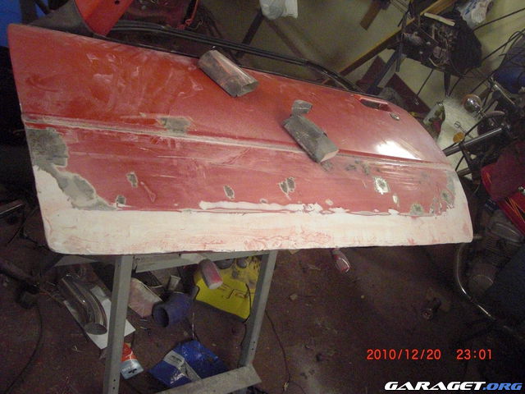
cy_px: 197
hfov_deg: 51.4
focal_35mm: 36
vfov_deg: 39.7
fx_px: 546
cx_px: 262
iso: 800
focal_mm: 6.3
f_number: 2.8
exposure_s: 1/80
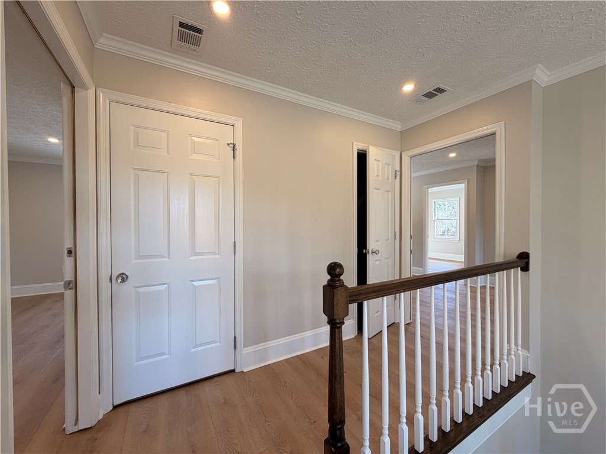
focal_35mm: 14
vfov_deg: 85.7
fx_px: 245
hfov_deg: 102.1
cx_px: 303
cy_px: 227
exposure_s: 1/120
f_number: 2.2
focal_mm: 2.22
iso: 125
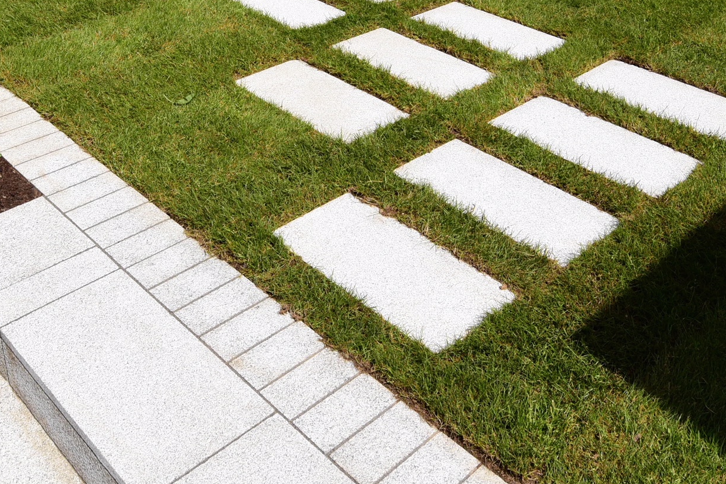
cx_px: 341
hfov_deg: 44.5
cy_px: 10
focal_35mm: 44
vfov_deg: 28.8
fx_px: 887
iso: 200
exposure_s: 1/320
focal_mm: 18
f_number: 11
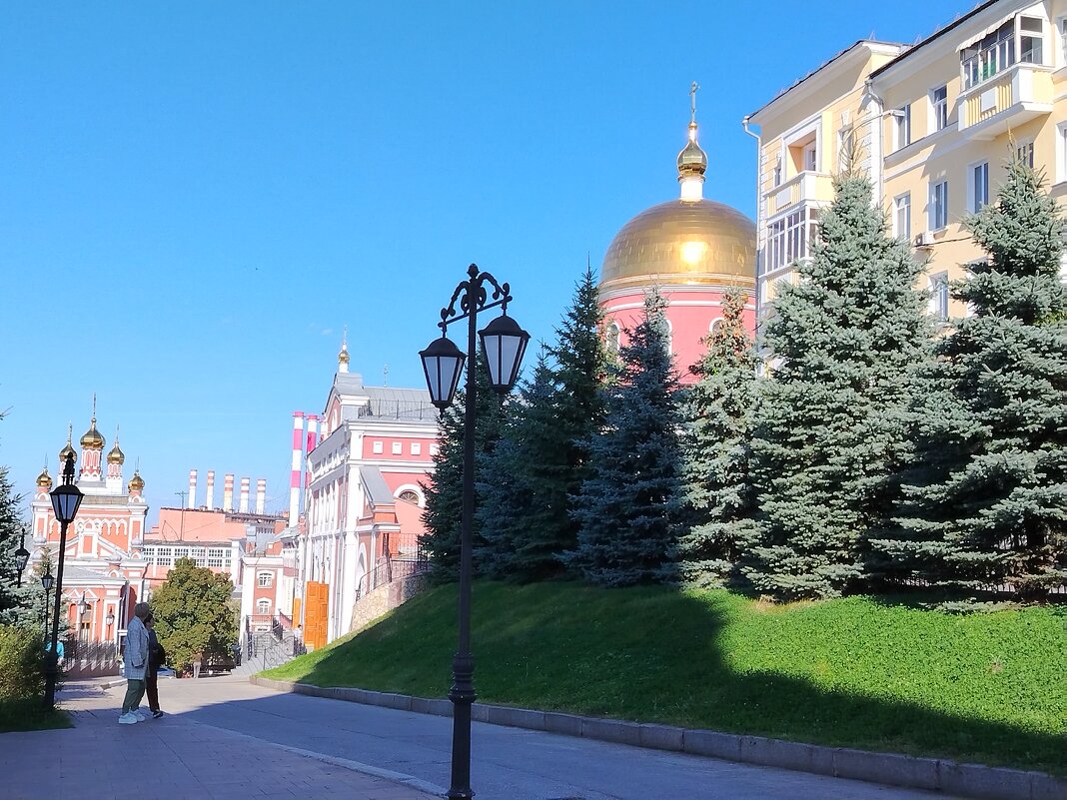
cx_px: 534
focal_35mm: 46
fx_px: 1418
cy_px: 400
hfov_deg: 41.2
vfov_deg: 31.5
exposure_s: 1/1105
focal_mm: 5.25
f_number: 1.75
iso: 100
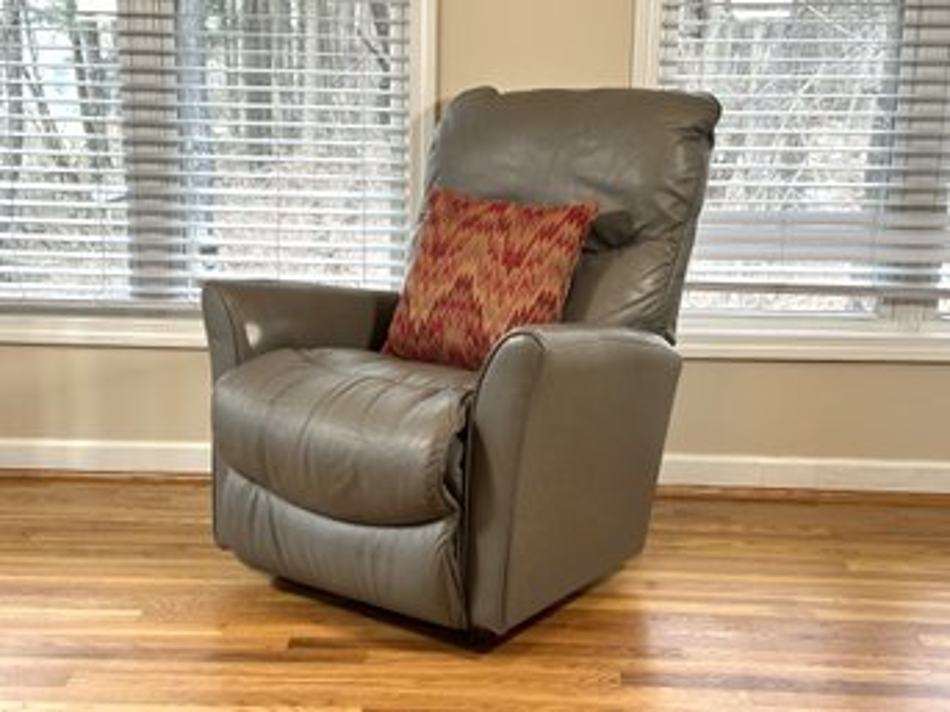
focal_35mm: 48
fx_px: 1317
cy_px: 356
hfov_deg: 39.7
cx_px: 475
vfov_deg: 30.2
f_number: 1.78
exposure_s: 1/60
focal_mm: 6.86
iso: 80
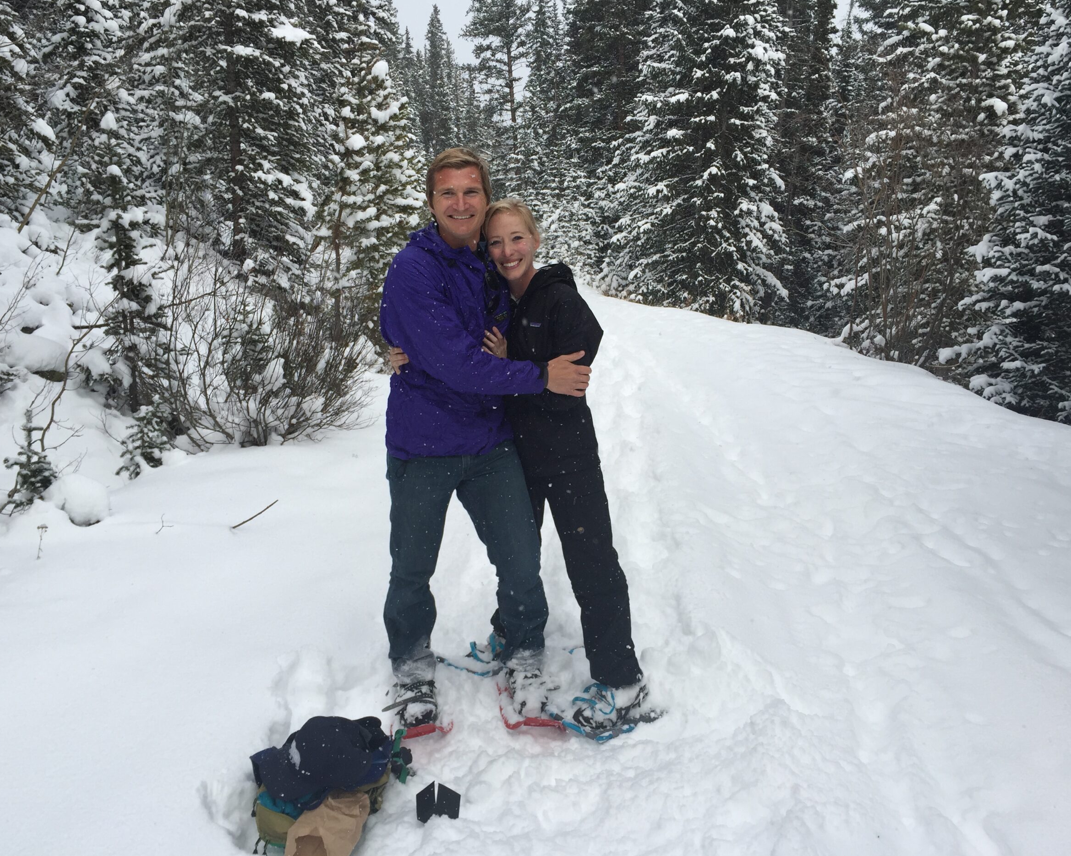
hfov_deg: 57.2
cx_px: 550
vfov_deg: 47.1
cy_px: 430
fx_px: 983
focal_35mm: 31
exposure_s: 1/732
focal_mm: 4.15
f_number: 2.2
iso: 32
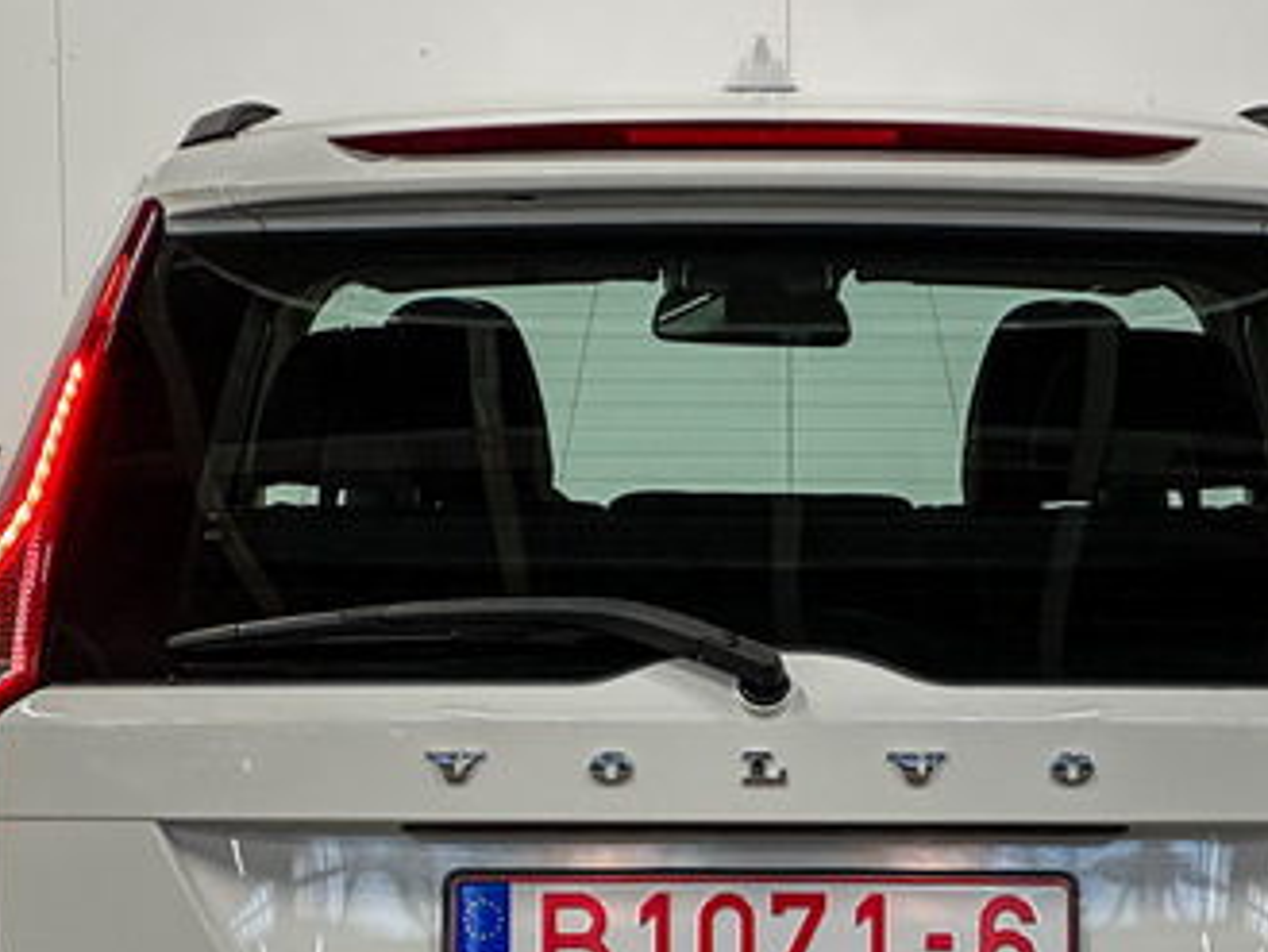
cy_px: 886
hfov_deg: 13.0
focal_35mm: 152
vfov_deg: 9.7
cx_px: 717
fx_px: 5570
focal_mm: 9
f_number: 2.8
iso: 320
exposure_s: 1/50
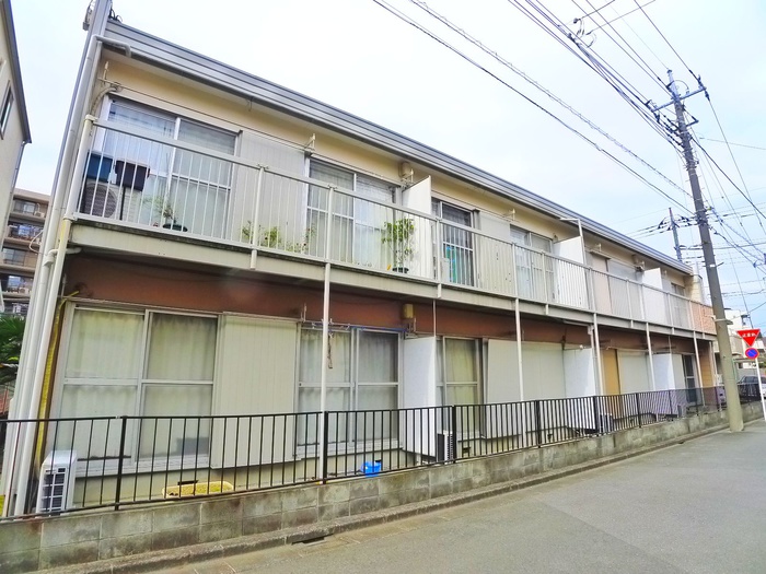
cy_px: 287
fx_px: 531
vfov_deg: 56.8
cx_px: 383
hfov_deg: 71.6
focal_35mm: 24
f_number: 4
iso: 400
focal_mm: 5.1
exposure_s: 1/500
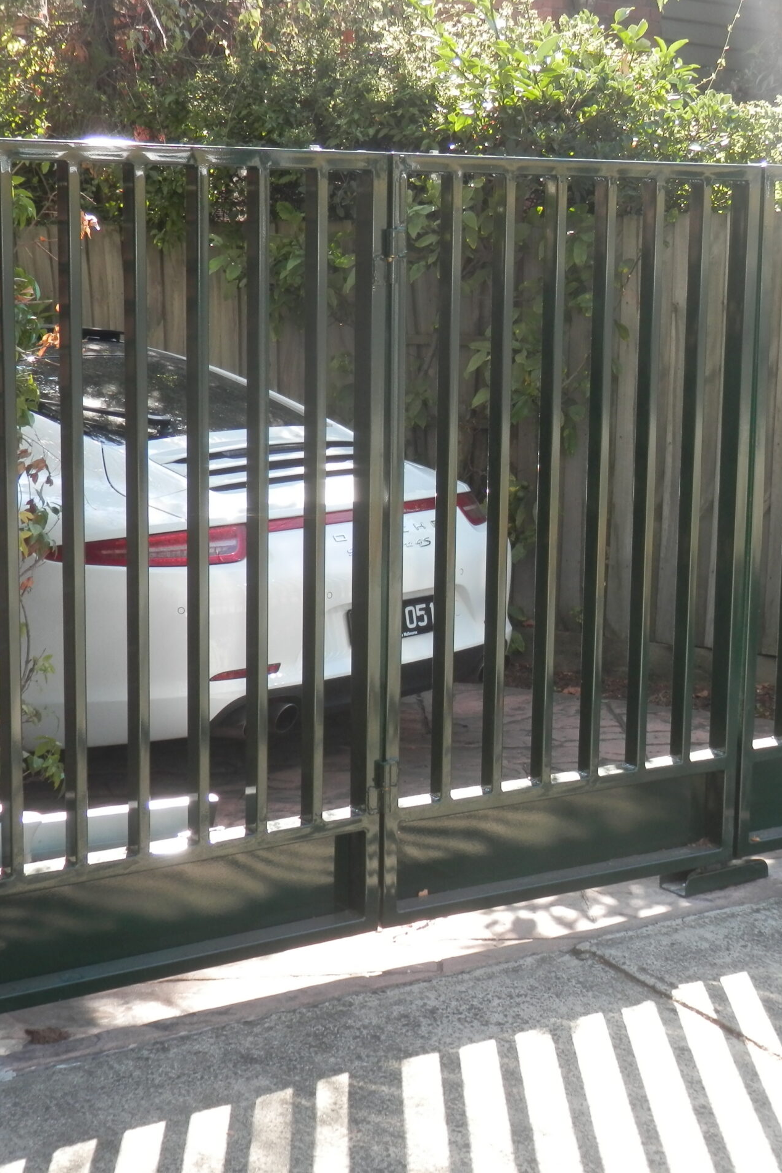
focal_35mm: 63
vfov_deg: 31.9
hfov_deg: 21.4
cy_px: 591
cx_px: 571
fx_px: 2053
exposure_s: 1/80
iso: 80
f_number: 3.8
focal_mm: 8
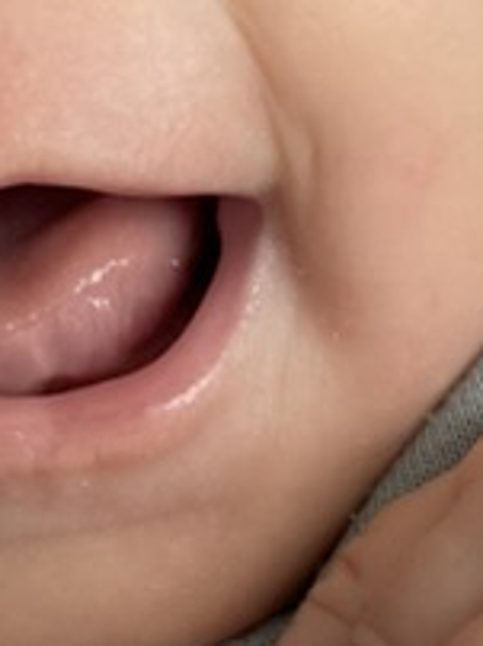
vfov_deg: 14.9
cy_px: 256
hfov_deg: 11.2
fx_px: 2461
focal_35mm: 132
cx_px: 272
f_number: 1.6
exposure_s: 1/331
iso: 32
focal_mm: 4.2
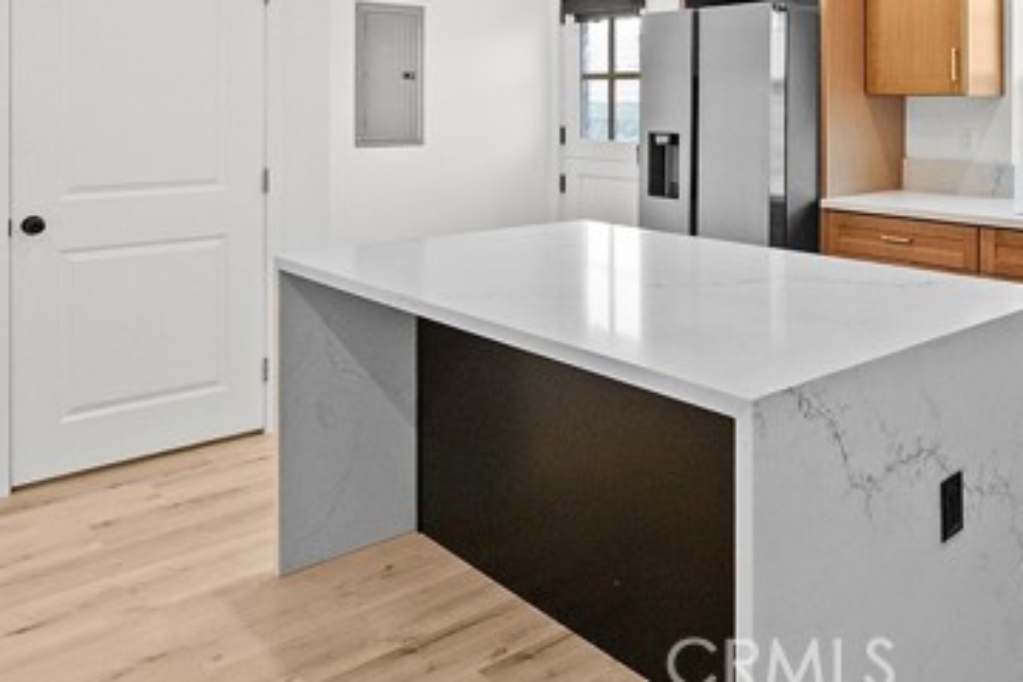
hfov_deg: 55.6
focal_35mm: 32
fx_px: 909
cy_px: 99
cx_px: 781
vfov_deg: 38.9
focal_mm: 12
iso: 800
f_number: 4
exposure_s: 1/250
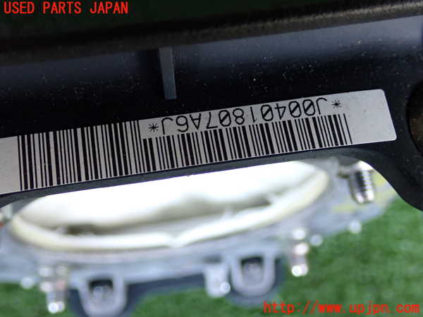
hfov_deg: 38.2
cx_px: 212
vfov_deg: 29.1
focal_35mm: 50
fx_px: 611
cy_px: 158
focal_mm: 9.01
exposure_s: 1/50
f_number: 3.2
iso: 500
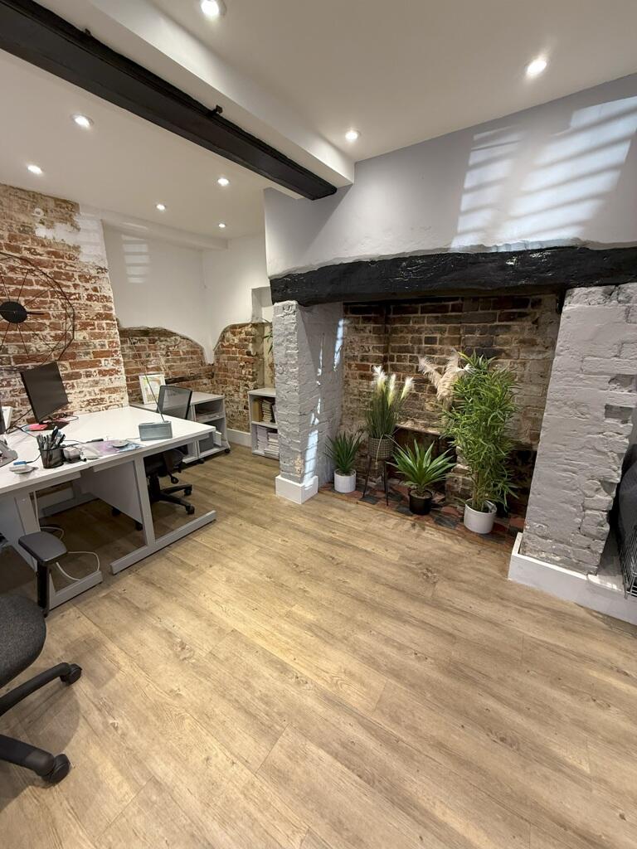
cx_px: 318
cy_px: 424
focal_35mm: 14
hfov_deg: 85.7
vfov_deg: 102.1
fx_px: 344
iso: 250
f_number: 2.2
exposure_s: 1/100
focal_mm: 2.22
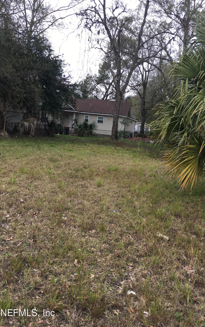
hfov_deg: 40.6
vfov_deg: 61.2
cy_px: 163
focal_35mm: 31
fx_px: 277
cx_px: 93
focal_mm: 4.15
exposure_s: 1/120
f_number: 2.2
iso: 25
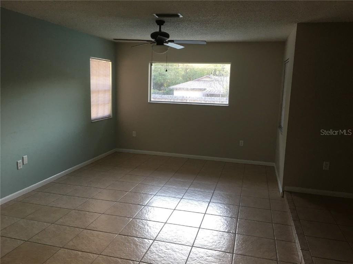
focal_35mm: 29
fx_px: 296
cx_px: 176
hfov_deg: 61.7
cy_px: 132
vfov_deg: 48.2
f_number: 2.2
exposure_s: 1/30
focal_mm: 4.15
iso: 32
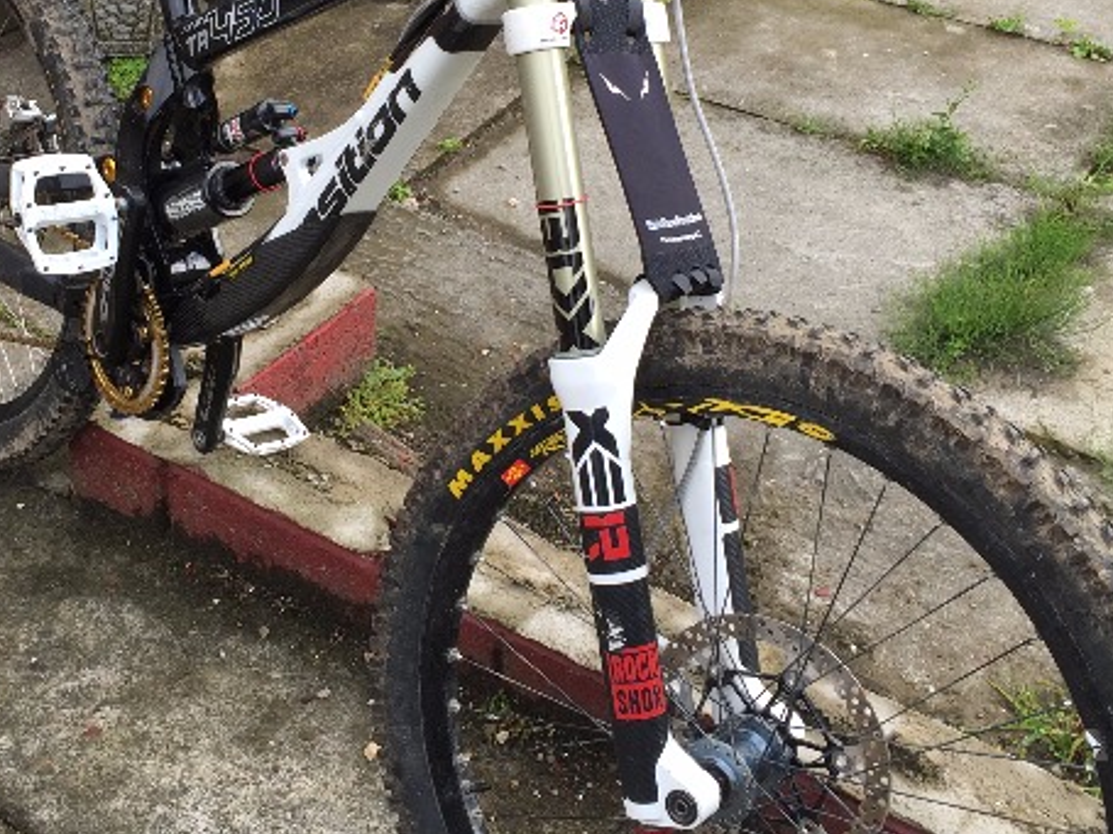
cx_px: 399
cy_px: 279
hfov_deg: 37.2
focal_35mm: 51
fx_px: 1639
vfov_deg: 28.4
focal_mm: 4.15
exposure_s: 1/201
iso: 32
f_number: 2.2
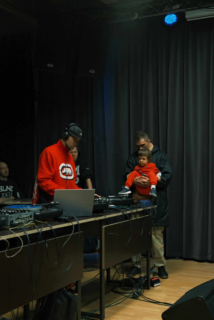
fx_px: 446
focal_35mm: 50
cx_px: 107
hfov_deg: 27.0
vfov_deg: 39.6
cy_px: 160
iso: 4000
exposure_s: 1/500
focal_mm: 33
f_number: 3.6
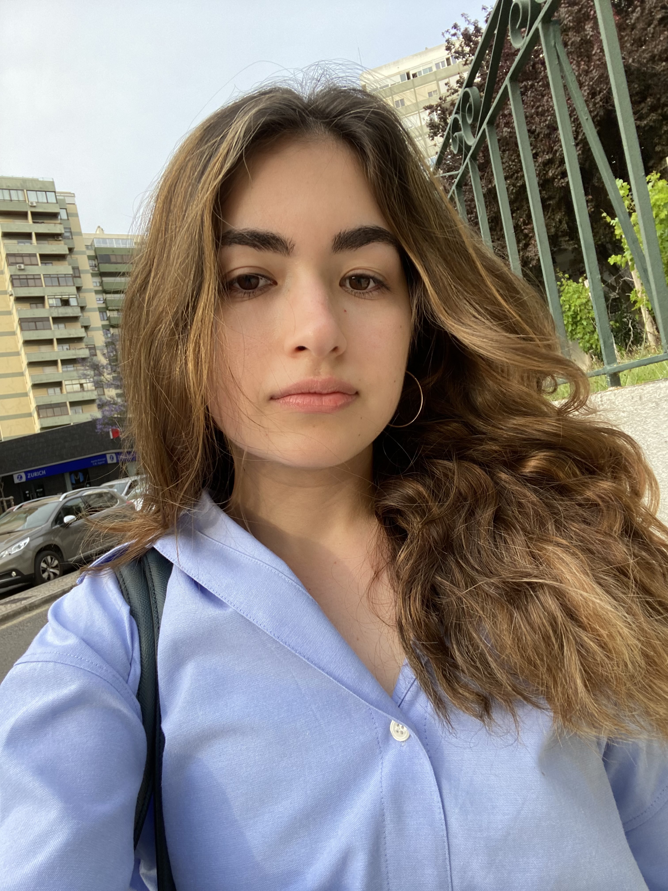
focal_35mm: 23
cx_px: 334
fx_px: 592
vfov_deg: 73.9
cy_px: 446
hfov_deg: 58.9
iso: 25
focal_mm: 2.71
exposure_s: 1/122
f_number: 2.2
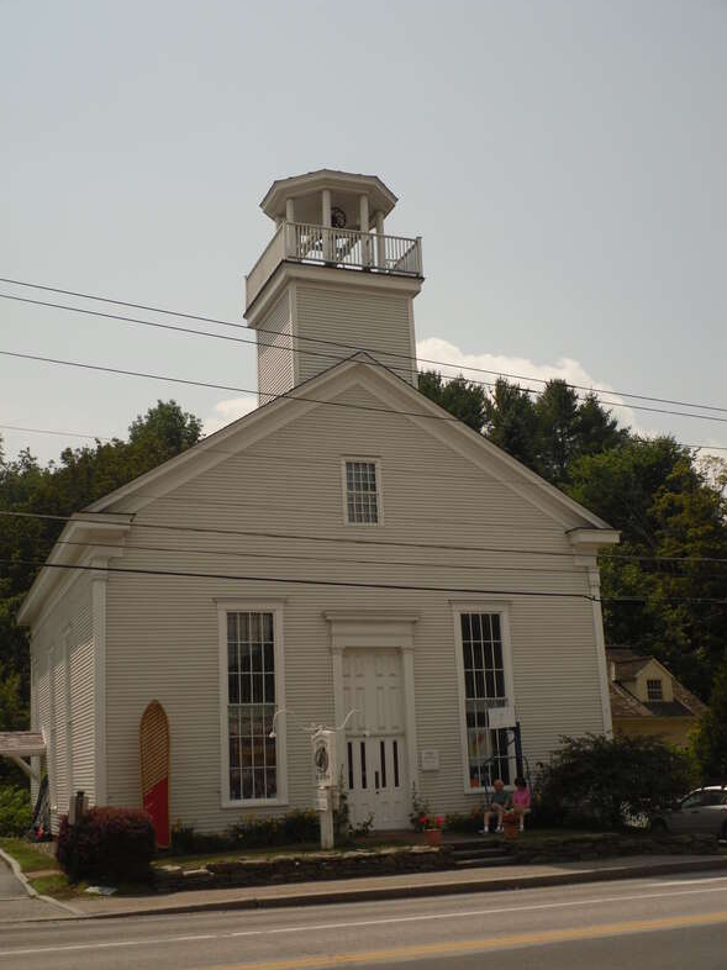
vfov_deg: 33.8
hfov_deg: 25.6
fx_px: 1597
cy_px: 478
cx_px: 360
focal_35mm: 57
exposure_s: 1/331
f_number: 8.6
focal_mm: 7.88
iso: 80
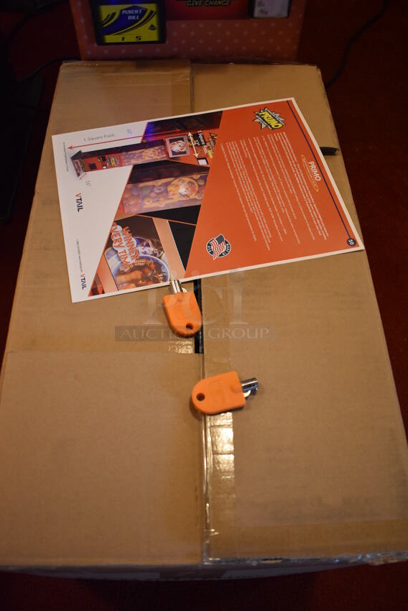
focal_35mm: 29
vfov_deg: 63.6
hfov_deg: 45.0
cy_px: 304
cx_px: 195
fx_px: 492
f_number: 3.5
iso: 2000
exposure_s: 1/125
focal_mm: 18
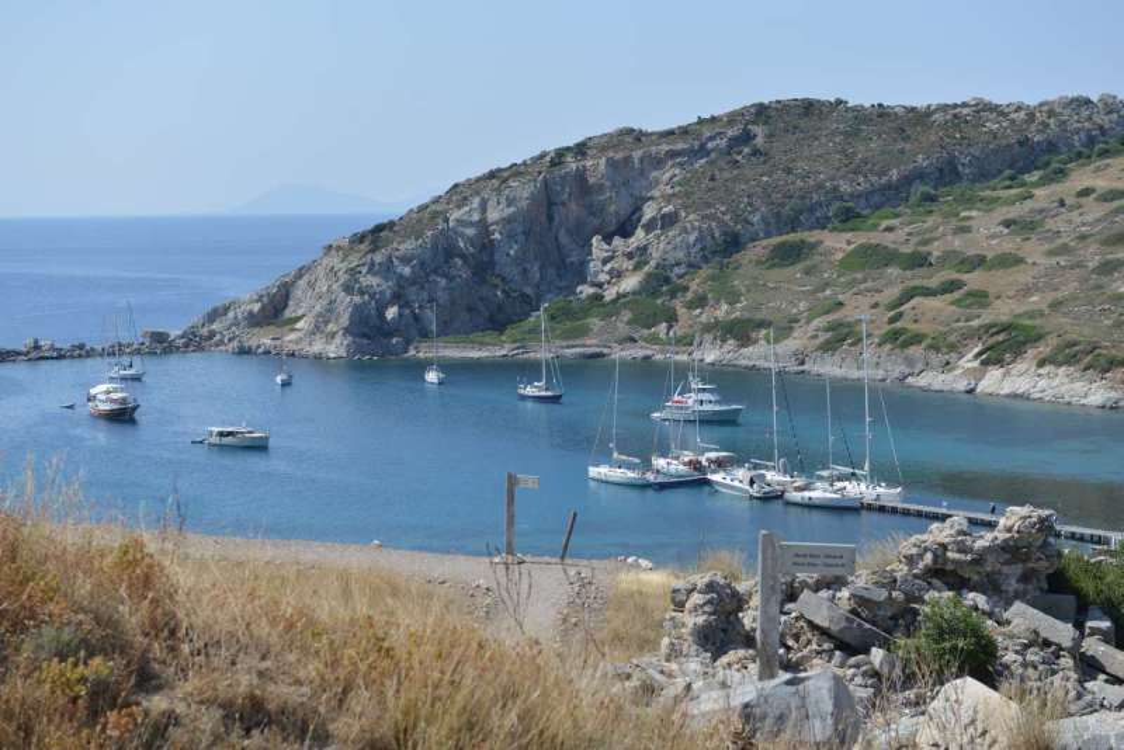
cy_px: 375
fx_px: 2186
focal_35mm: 70
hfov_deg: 28.8
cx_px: 562
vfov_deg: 19.5
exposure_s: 1/250
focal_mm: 70
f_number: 6.3
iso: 100
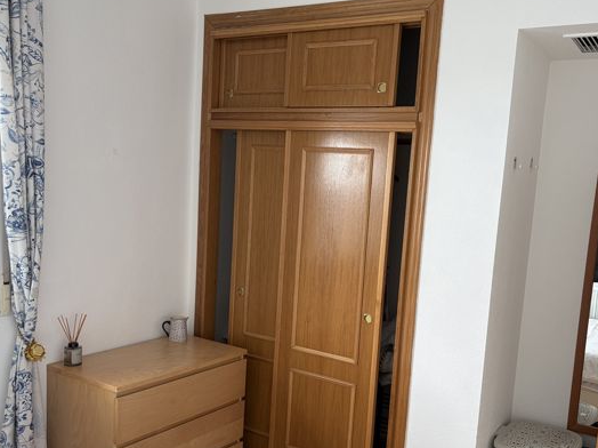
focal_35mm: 35
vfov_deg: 40.5
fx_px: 604
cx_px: 343
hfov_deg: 52.5
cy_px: 266
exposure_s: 1/136
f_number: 1.6
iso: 32
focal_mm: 5.96
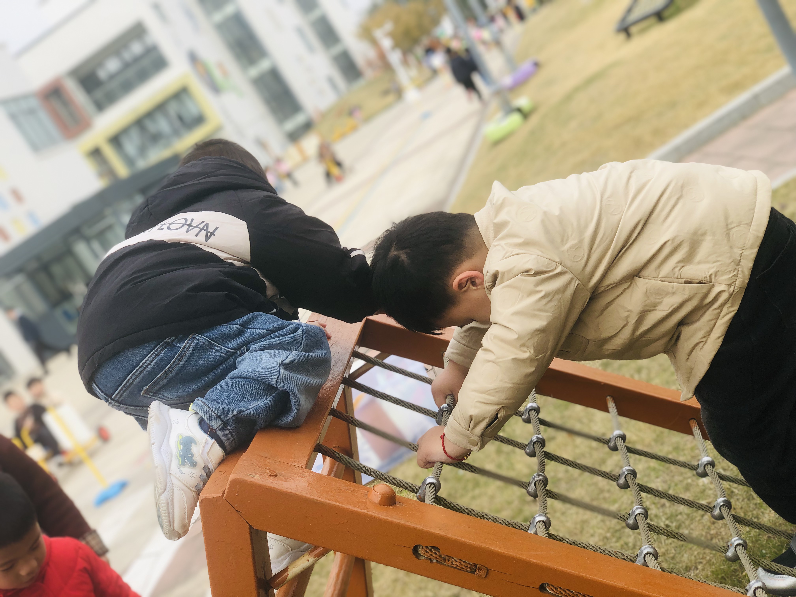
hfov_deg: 36.8
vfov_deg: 28.0
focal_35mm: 52
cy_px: 298
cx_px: 398
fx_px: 1196
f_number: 2.4
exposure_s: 1/282
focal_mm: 6
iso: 16
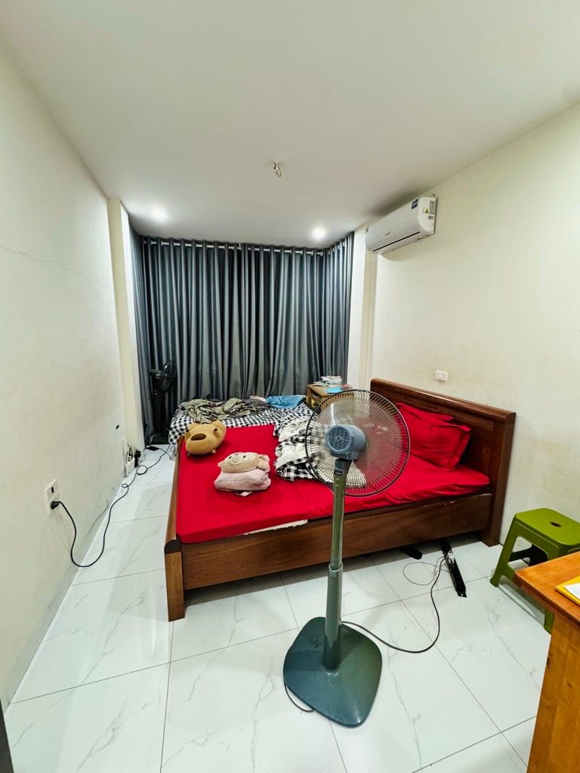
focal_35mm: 14
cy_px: 386
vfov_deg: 102.1
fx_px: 313
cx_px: 290
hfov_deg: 85.7
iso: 400
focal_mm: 2.22
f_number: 2.2
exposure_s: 1/50
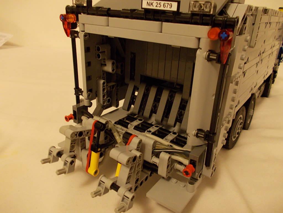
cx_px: 142
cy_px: 106
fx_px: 229
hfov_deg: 63.4
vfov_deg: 49.7
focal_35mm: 28
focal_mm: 4
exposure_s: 1/3
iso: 200
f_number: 2.7
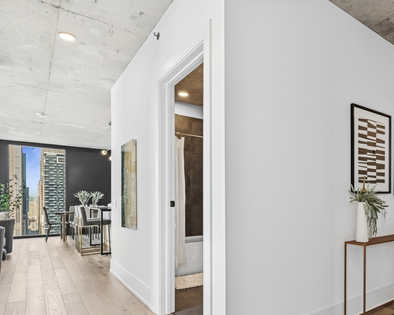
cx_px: 281
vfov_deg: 57.8
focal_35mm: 24
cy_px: 203
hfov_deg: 67.1
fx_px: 280
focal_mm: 16
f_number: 8
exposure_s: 1/50
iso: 320
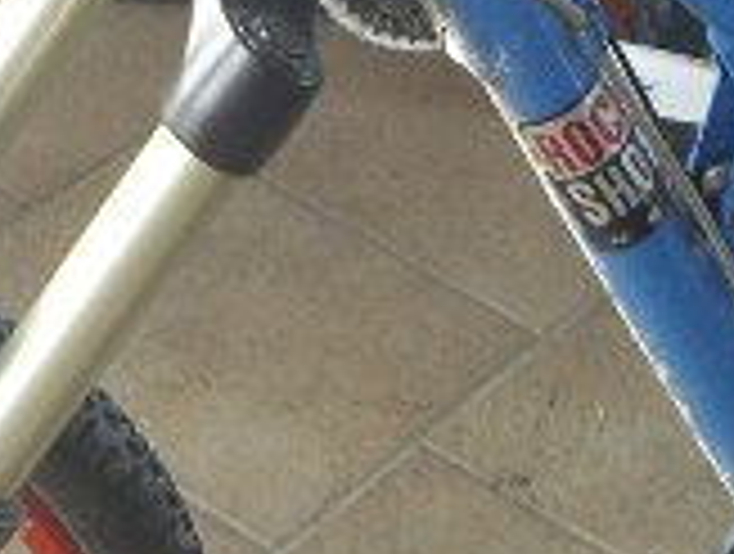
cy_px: -194
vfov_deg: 7.9
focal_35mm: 186
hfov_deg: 10.6
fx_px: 3953
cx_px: 216
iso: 100
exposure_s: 1/100
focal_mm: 6.2
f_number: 2.7
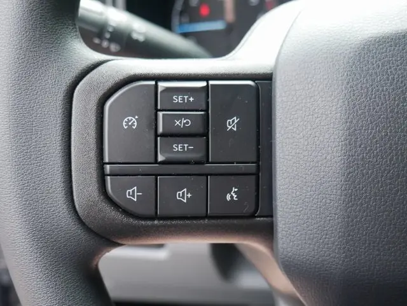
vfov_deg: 37.8
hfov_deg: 48.9
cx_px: 204
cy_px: 153
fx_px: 447
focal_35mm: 38
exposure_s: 1/100
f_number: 4.1
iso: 200
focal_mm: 19
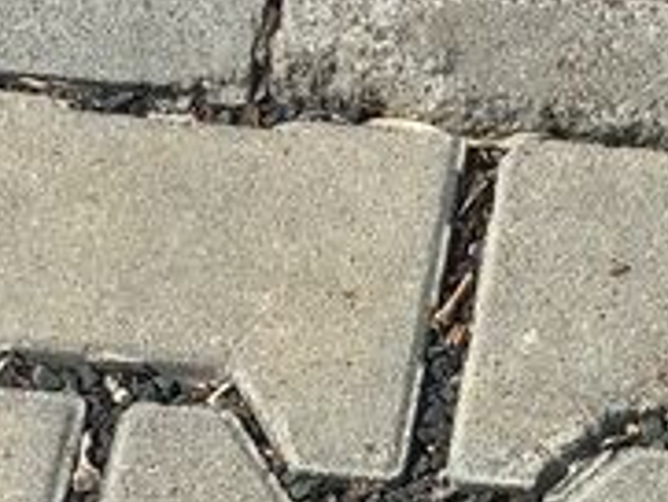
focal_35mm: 137
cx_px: 937
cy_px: 801
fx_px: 2646
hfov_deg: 13.7
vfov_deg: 10.4
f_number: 2.4
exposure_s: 1/1538
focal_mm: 3.3
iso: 25
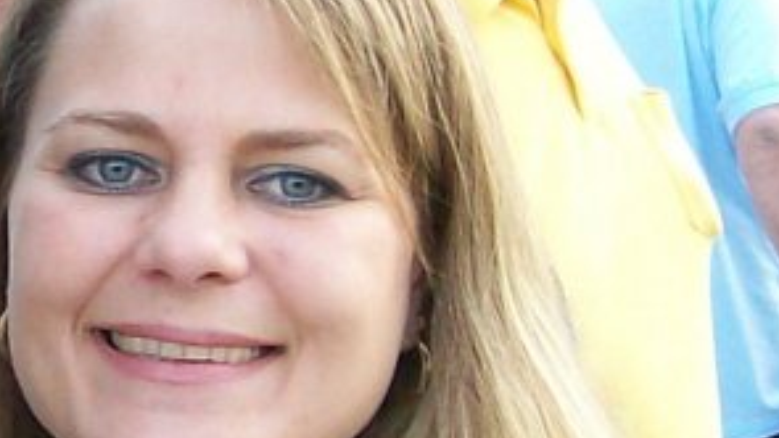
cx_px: 355
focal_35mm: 60
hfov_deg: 34.9
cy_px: 449
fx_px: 1239
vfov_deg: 19.4
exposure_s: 1/88.7
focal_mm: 6
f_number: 2.7
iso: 80
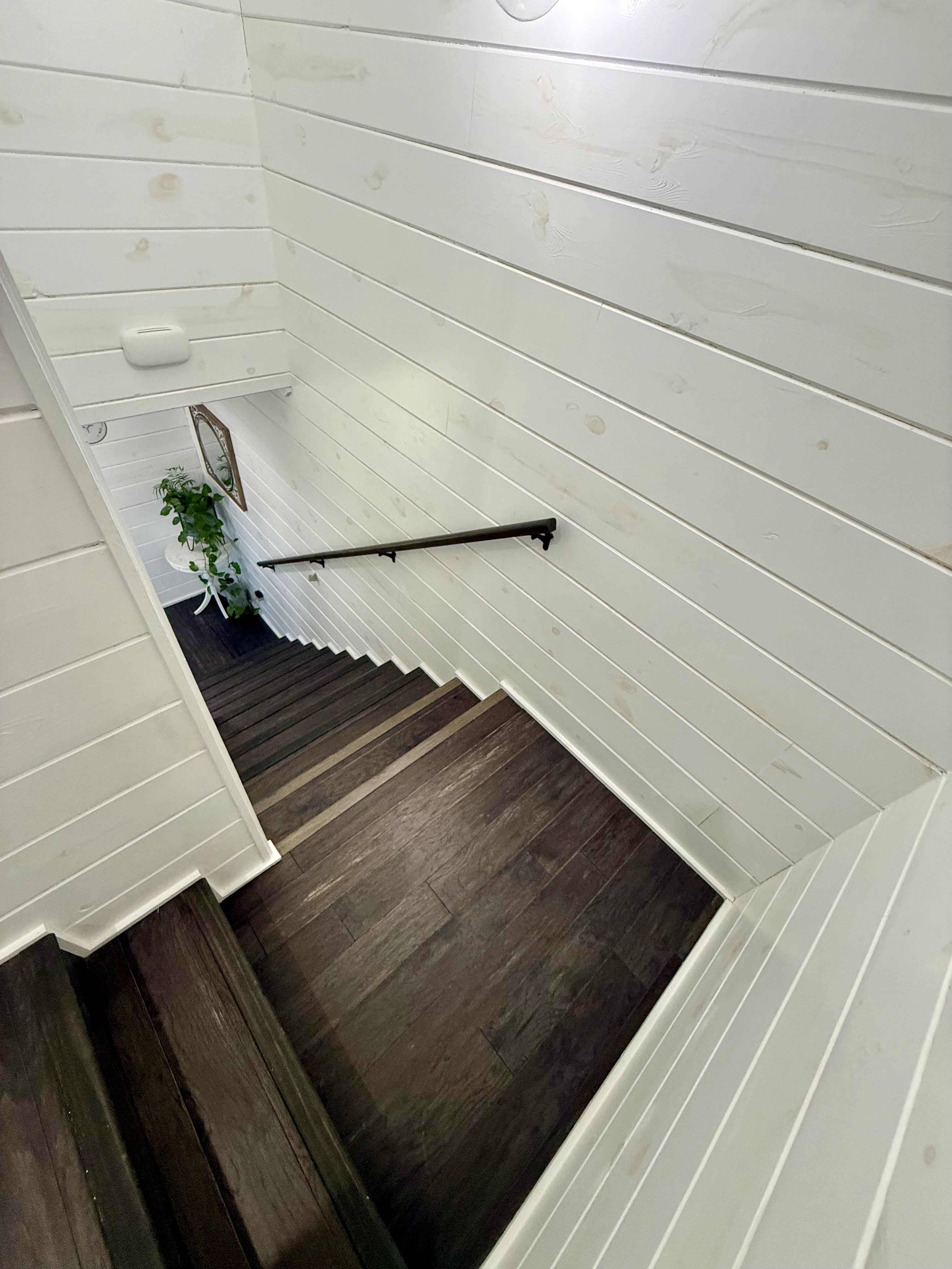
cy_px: 634
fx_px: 513
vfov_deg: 102.1
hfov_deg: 85.7
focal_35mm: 14
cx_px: 476
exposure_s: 1/120
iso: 250
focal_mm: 2.22
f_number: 2.2
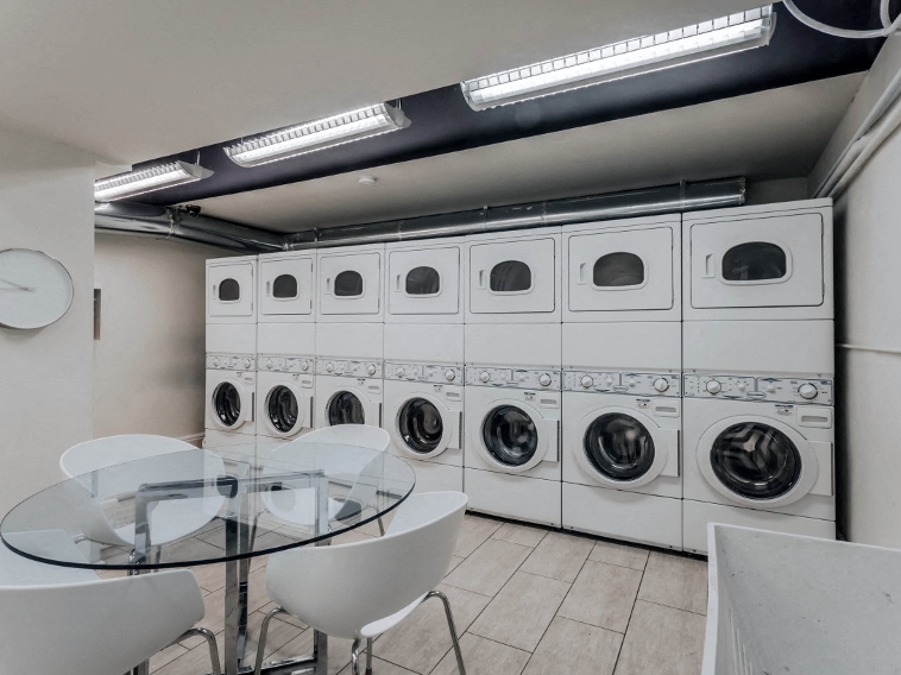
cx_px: 462
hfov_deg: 84.7
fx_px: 494
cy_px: 336
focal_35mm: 19
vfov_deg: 68.7
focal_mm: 9
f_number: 9
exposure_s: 1/3
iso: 200
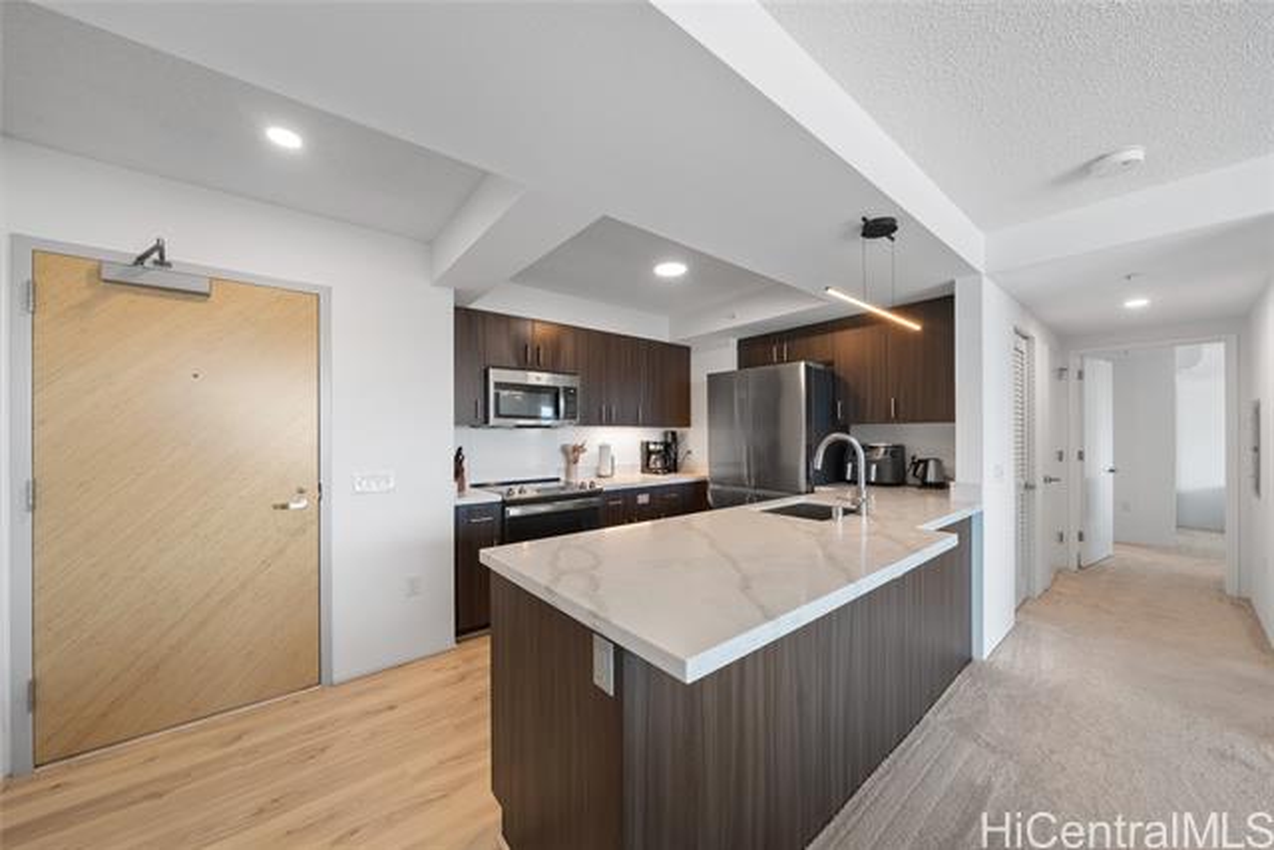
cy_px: 425
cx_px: 637
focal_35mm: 12
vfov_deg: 90.0
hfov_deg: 112.6
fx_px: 425
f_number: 10
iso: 125
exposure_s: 1/3
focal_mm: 12
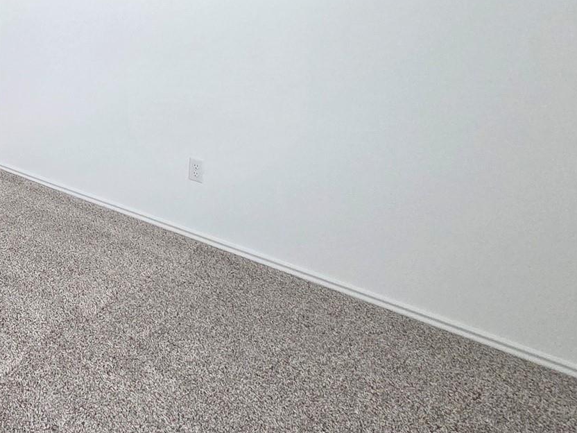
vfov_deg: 41.3
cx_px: -59
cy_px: 59
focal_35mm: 32
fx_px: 533
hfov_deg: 43.7
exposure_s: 1/60
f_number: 2.2
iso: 500
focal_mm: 2.2
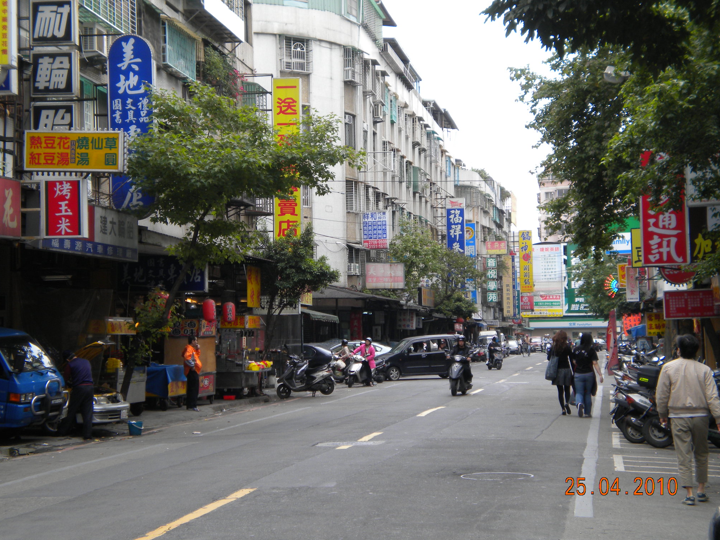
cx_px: 356
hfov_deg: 28.2
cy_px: 270
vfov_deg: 21.3
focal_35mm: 69
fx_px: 1435
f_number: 4.6
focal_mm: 12.3
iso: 84
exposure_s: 1/125
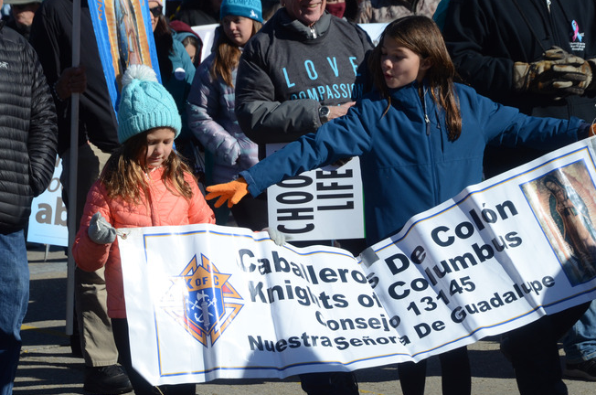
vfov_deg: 9.1
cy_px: 196
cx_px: 266
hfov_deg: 13.7
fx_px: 2478
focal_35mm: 150
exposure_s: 1/1000
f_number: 8
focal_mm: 86
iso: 400
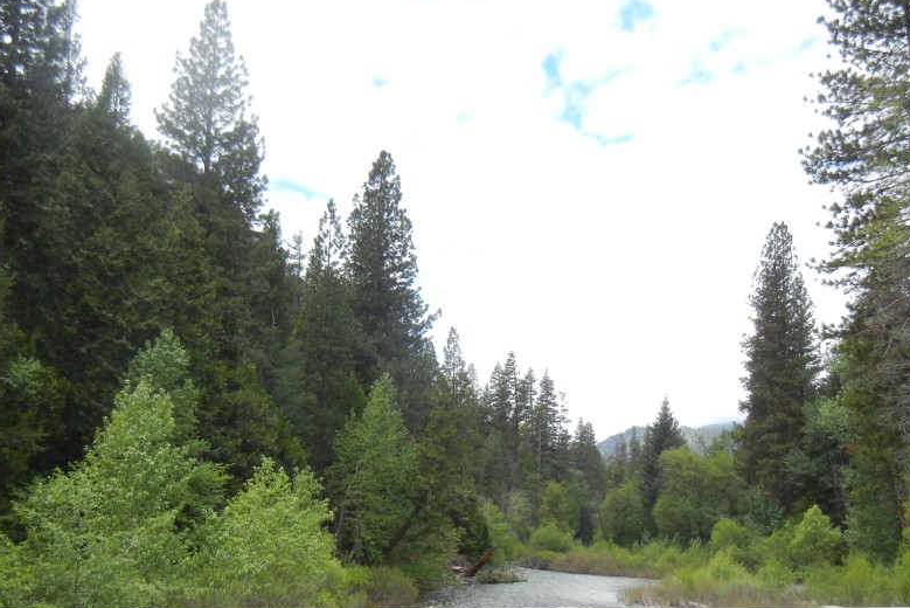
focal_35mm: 41
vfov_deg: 32.5
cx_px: 438
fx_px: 1037
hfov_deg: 47.4
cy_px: 379
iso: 160
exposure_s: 1/770
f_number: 3.5
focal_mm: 5.4
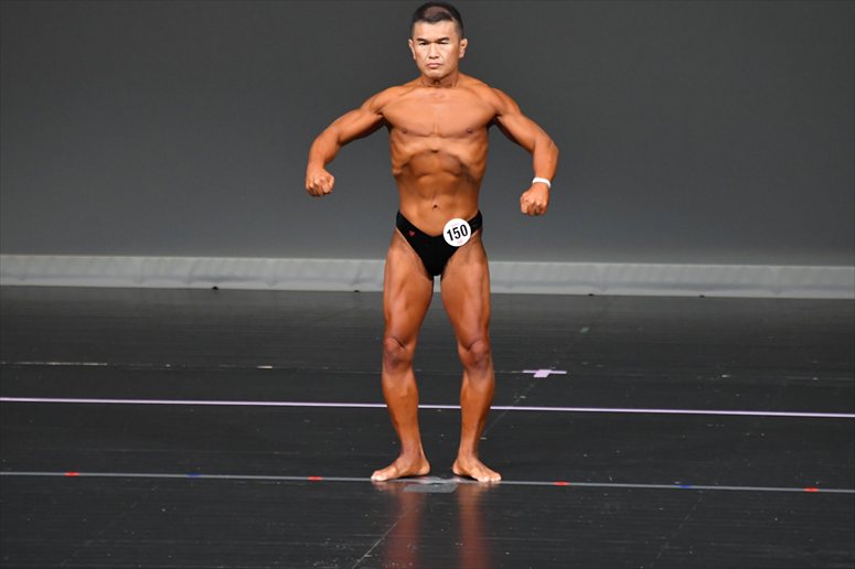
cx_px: 428
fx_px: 8190
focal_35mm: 345
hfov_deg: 6.0
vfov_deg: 4.0
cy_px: 284
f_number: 5.6
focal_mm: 230
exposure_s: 1/400
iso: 4000
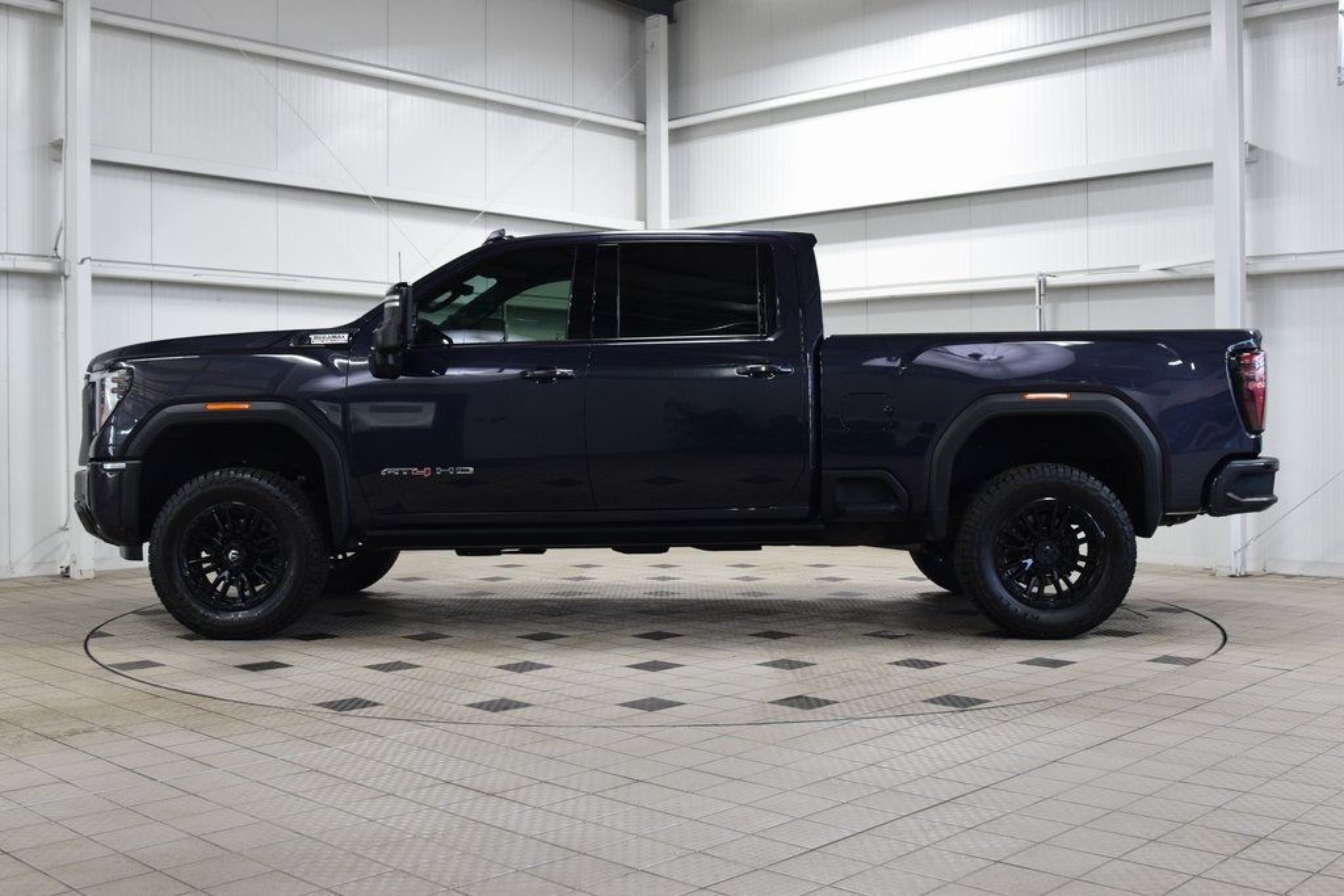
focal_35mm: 36
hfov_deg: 53.1
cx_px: 672
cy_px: 448
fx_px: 1344
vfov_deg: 36.9
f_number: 5.6
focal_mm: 24
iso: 1600
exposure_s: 1/60
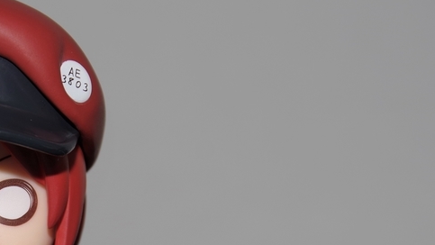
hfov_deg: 8.1
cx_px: -40
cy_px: 293
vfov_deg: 4.6
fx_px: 3057
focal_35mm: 265
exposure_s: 1/125
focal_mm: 68
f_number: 7.1
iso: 100
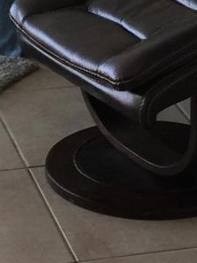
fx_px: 1479
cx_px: 40
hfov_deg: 7.6
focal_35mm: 195
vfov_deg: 9.5
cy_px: -240
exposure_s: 1/15
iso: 32
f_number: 2.2
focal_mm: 4.15
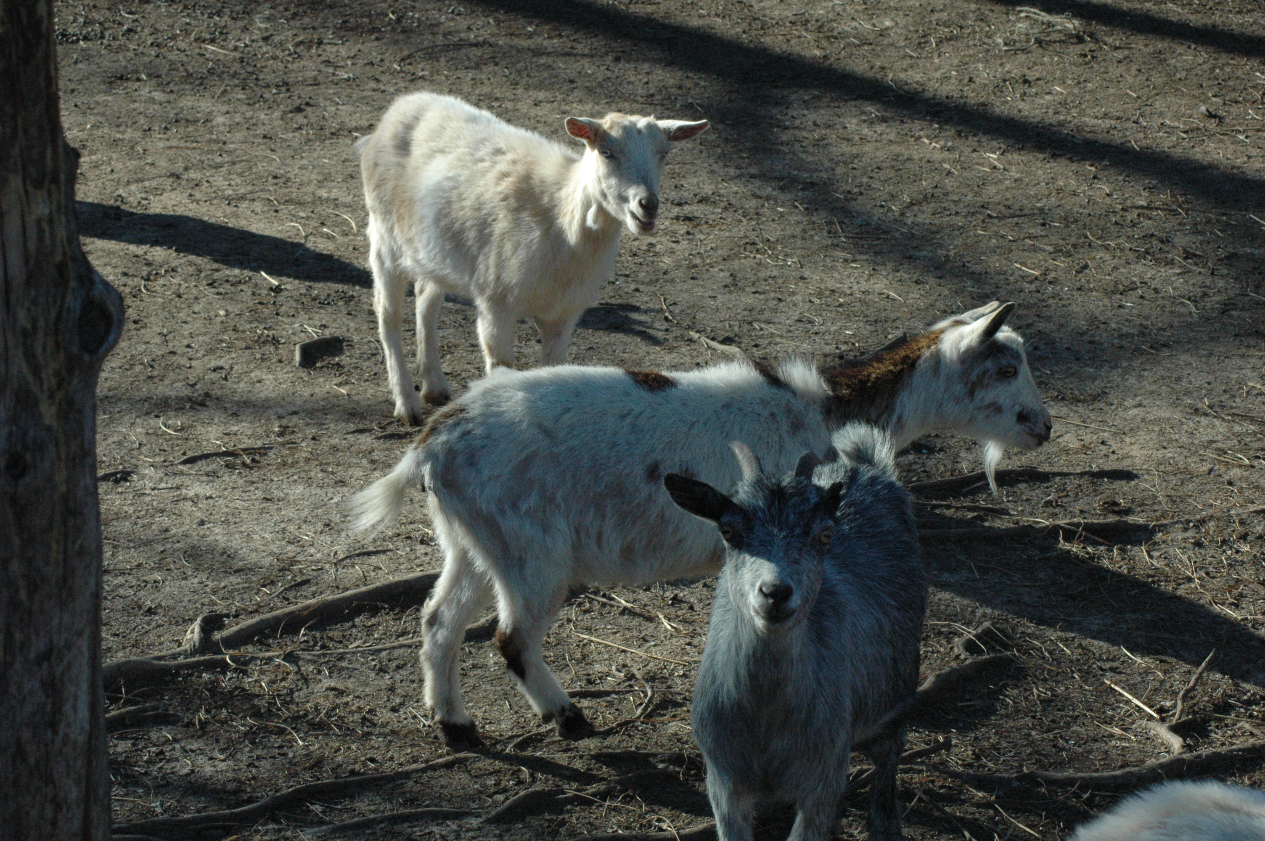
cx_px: 632
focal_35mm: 105
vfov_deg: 13.0
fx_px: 3686
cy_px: 420
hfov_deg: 19.5
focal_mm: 70
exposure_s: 1/500
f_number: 11
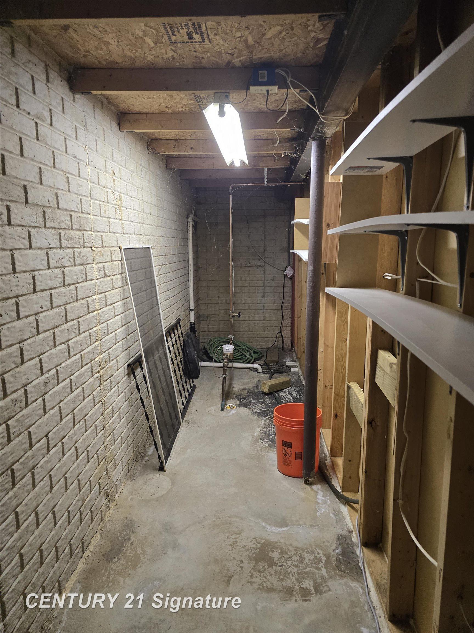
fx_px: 420
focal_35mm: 23
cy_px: 316
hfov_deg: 58.9
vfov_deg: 73.9
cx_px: 237
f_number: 1.7
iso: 640
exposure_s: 1/120
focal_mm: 6.3
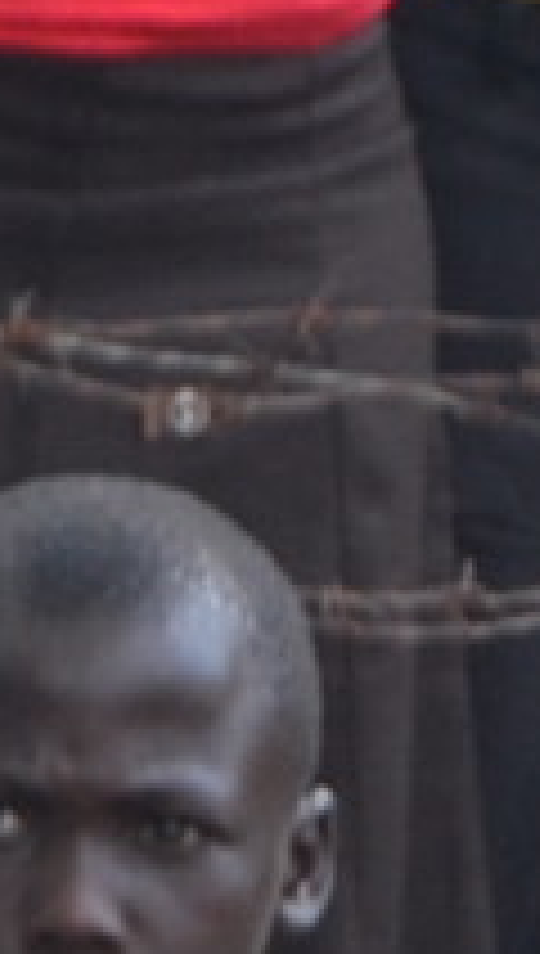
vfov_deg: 2.5
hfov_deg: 1.4
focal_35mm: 852
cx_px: -2488
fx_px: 21585
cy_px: 1485
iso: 180
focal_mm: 50
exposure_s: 1/125
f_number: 5.6
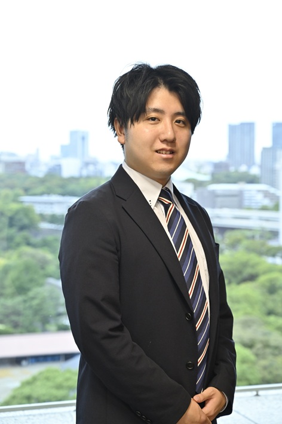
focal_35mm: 70
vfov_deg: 28.9
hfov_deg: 19.4
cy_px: 212
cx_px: 141
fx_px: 824
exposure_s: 1/90
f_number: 5.6
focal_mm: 70
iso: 800
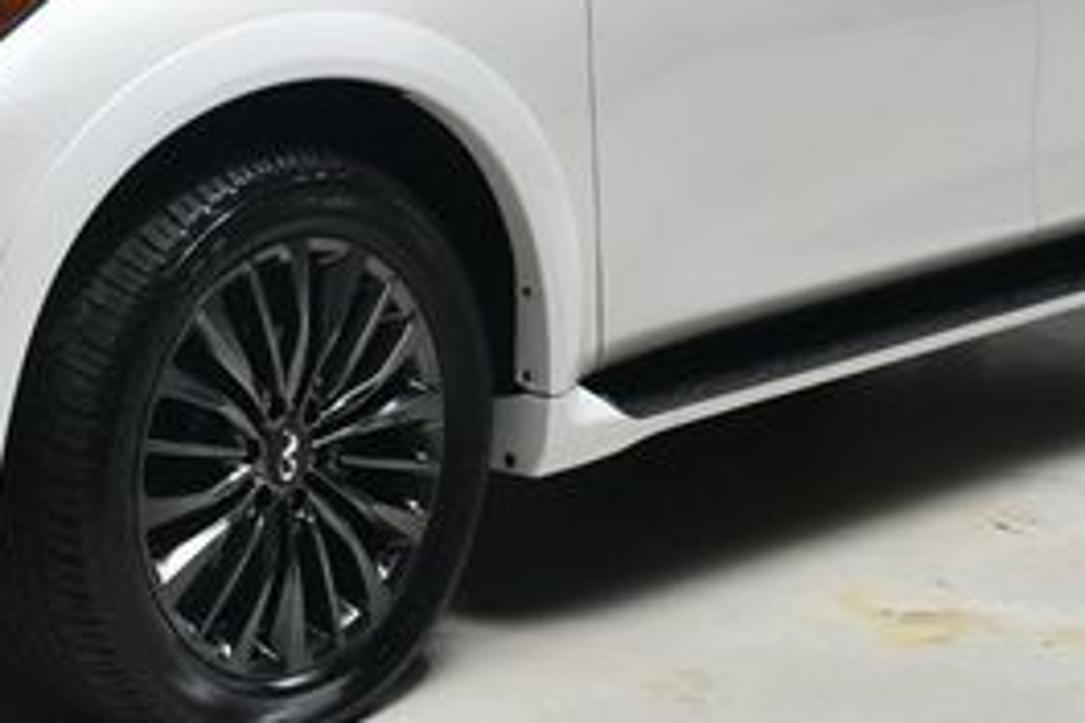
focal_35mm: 109
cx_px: 378
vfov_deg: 12.5
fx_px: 3285
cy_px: 127
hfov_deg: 18.7
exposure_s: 1/160
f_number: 14
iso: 100
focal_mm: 30
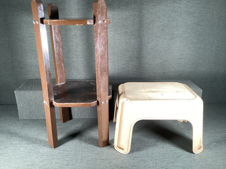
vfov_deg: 45.4
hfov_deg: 58.3
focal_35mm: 31
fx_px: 202
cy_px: 84
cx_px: 113
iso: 125
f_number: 2.4
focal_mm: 3.3
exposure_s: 1/60
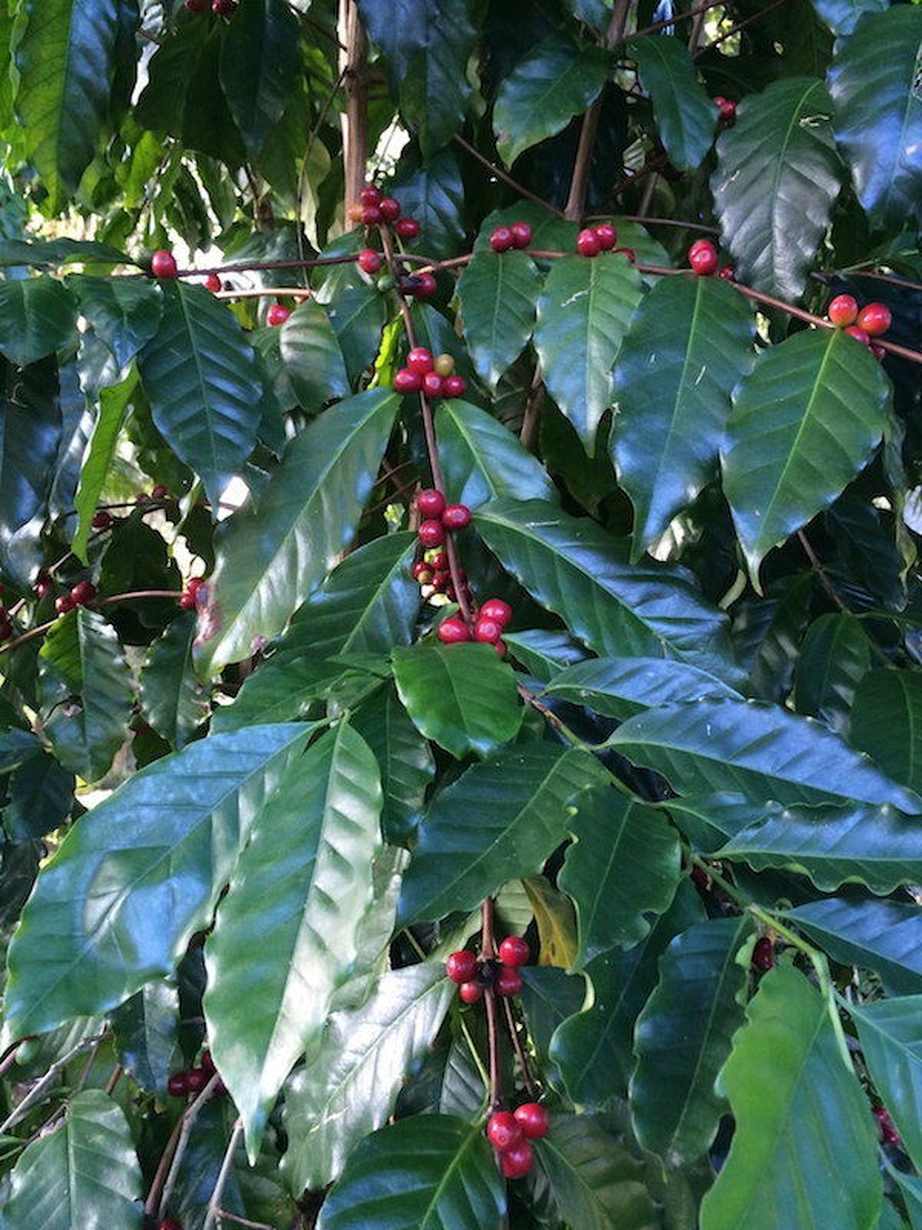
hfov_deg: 46.8
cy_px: 615
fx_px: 1065
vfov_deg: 60.0
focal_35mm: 30
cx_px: 461
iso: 64
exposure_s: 1/30
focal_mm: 4.12
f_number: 2.2
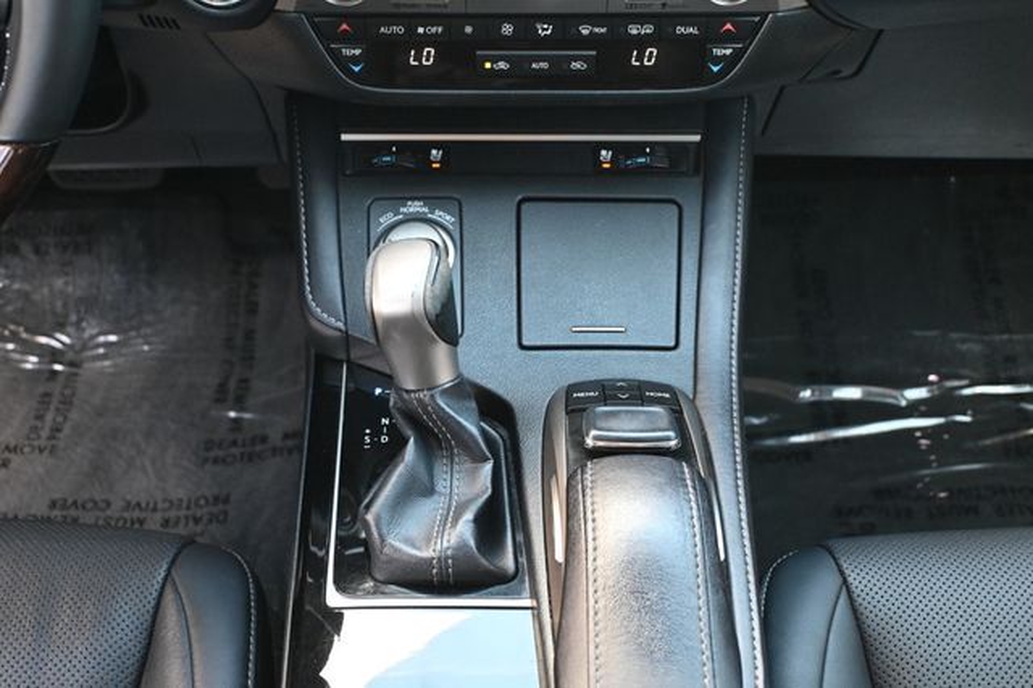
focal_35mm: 46
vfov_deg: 29.4
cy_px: 344
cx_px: 516
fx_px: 1312
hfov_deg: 43.0
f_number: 4.8
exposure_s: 1/125
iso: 2800
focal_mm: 30.5
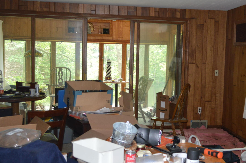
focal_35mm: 45
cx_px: 157
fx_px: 307
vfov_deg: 29.8
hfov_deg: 43.2
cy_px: 78
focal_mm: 18
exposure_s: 1/60
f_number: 3.5
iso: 450
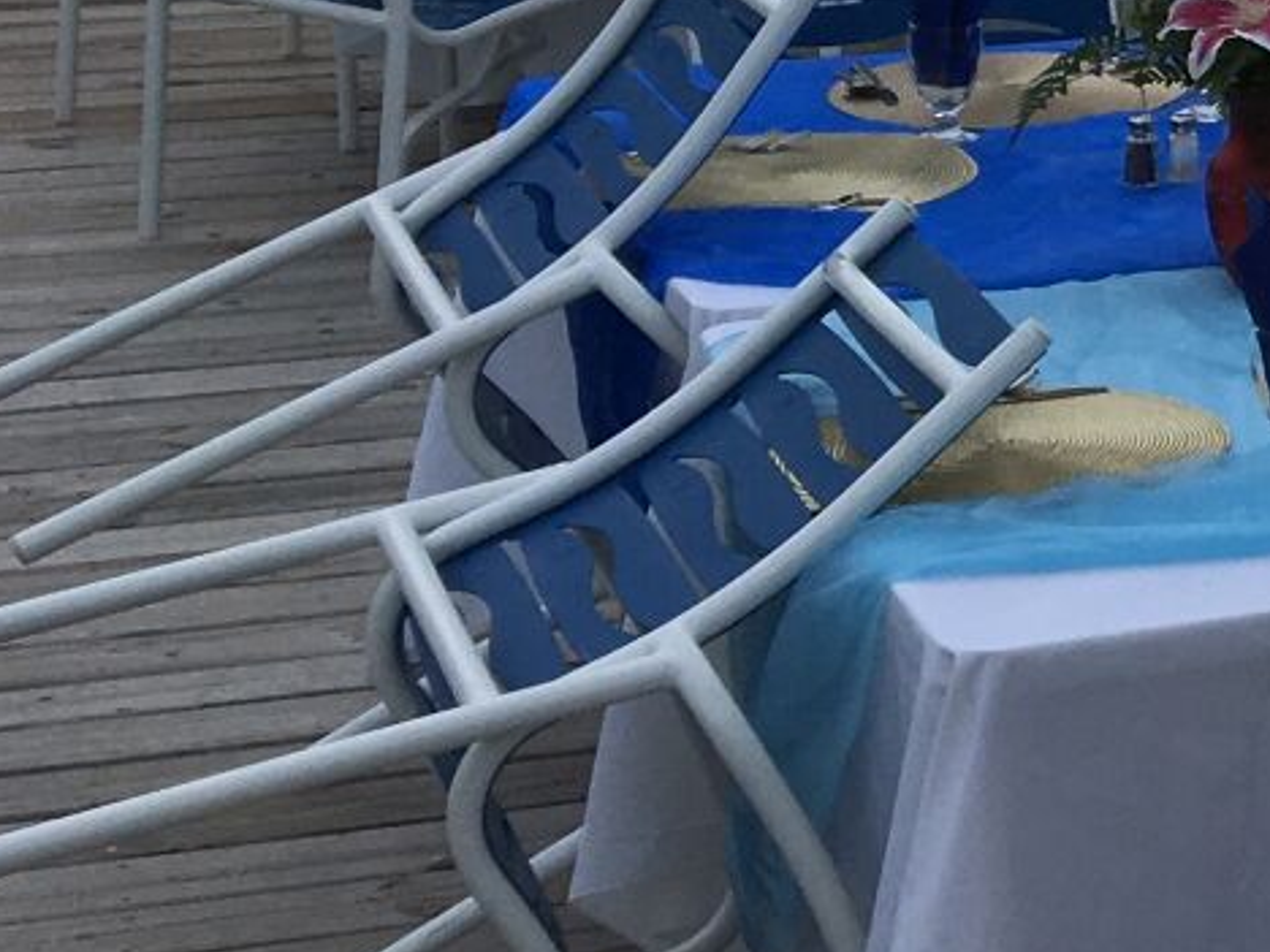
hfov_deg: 13.2
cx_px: 2635
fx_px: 4659
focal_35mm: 127
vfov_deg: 11.5
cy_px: -60
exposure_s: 1/1451
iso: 25
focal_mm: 4.15
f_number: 2.2
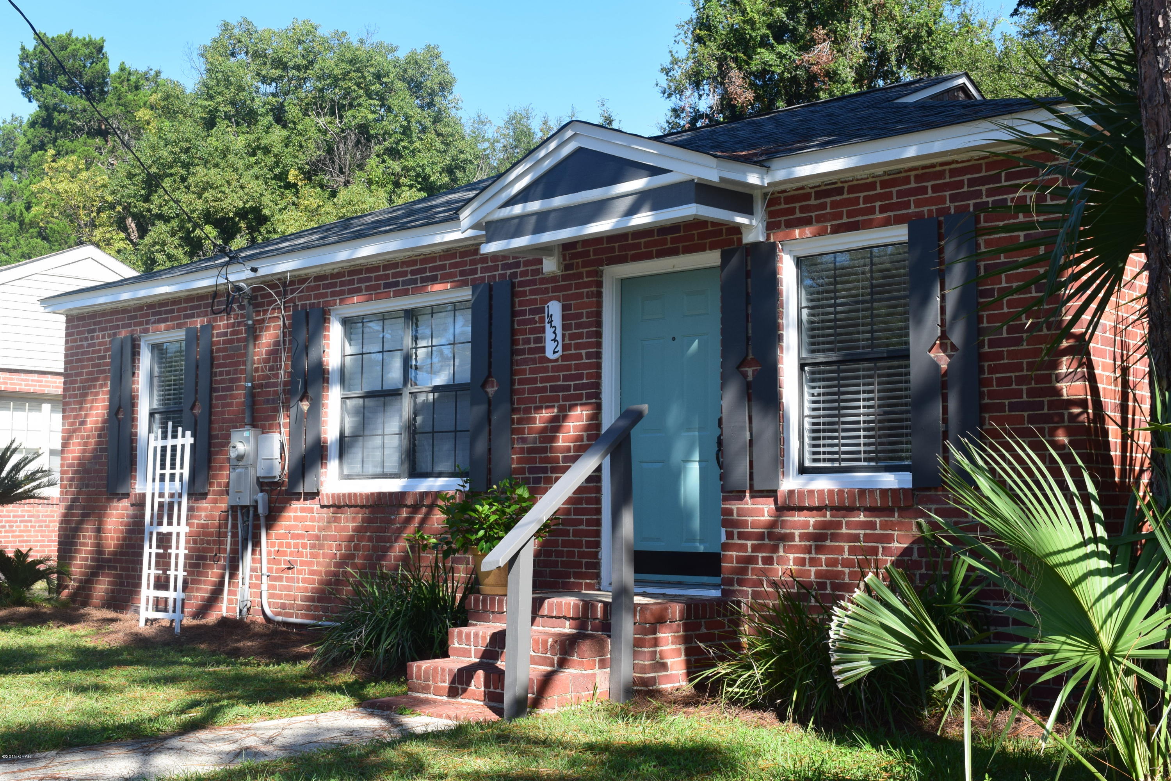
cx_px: 586
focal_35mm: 44
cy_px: 390
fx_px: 1415
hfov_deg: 45.0
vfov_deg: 30.9
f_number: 10
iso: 400
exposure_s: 1/320
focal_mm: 29
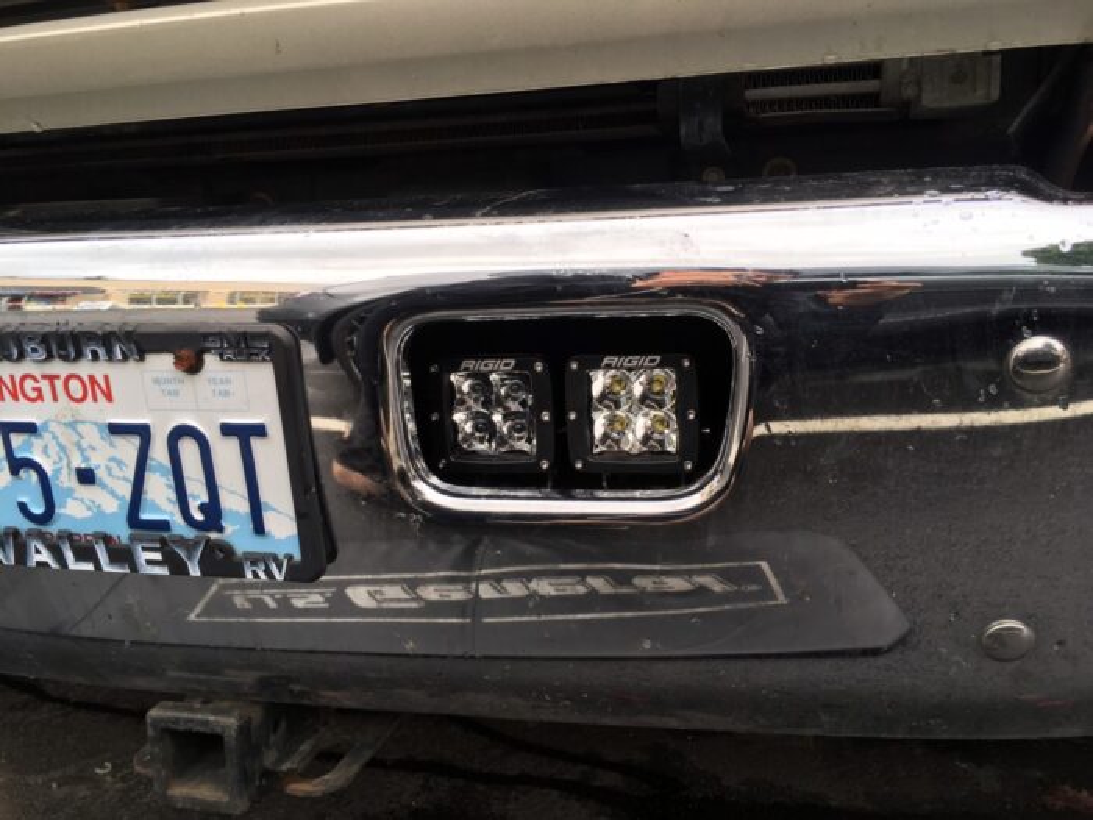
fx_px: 916
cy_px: 410
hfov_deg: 61.7
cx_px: 546
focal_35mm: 29
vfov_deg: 48.2
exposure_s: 1/120
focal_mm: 4.15
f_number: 2.2
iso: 32
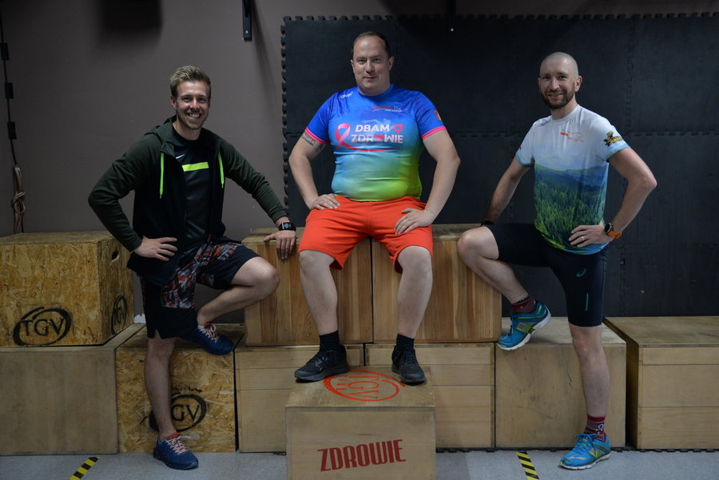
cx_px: 360
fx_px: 919
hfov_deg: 42.7
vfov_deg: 29.3
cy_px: 240
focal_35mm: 46
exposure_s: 1/80
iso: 1000
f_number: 2.8
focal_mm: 46
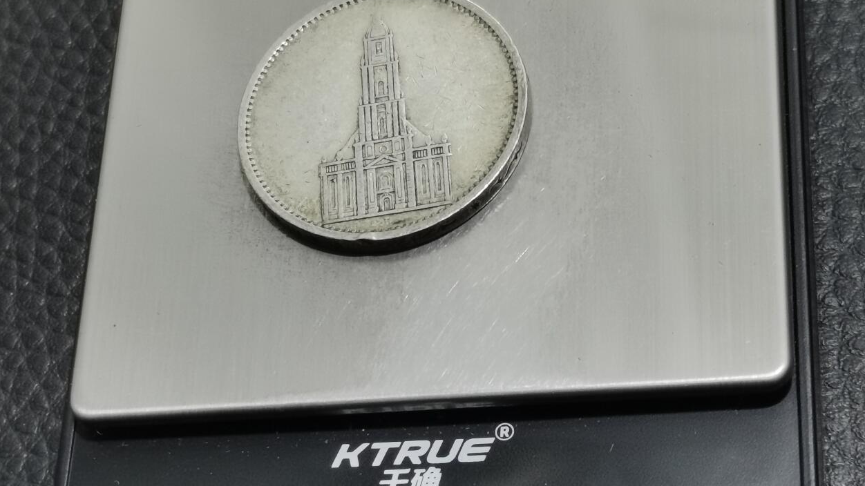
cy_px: 207
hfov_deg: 22.7
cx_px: 431
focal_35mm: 94
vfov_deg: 12.9
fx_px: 2156
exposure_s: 1/120
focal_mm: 5.58
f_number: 1.8
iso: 125
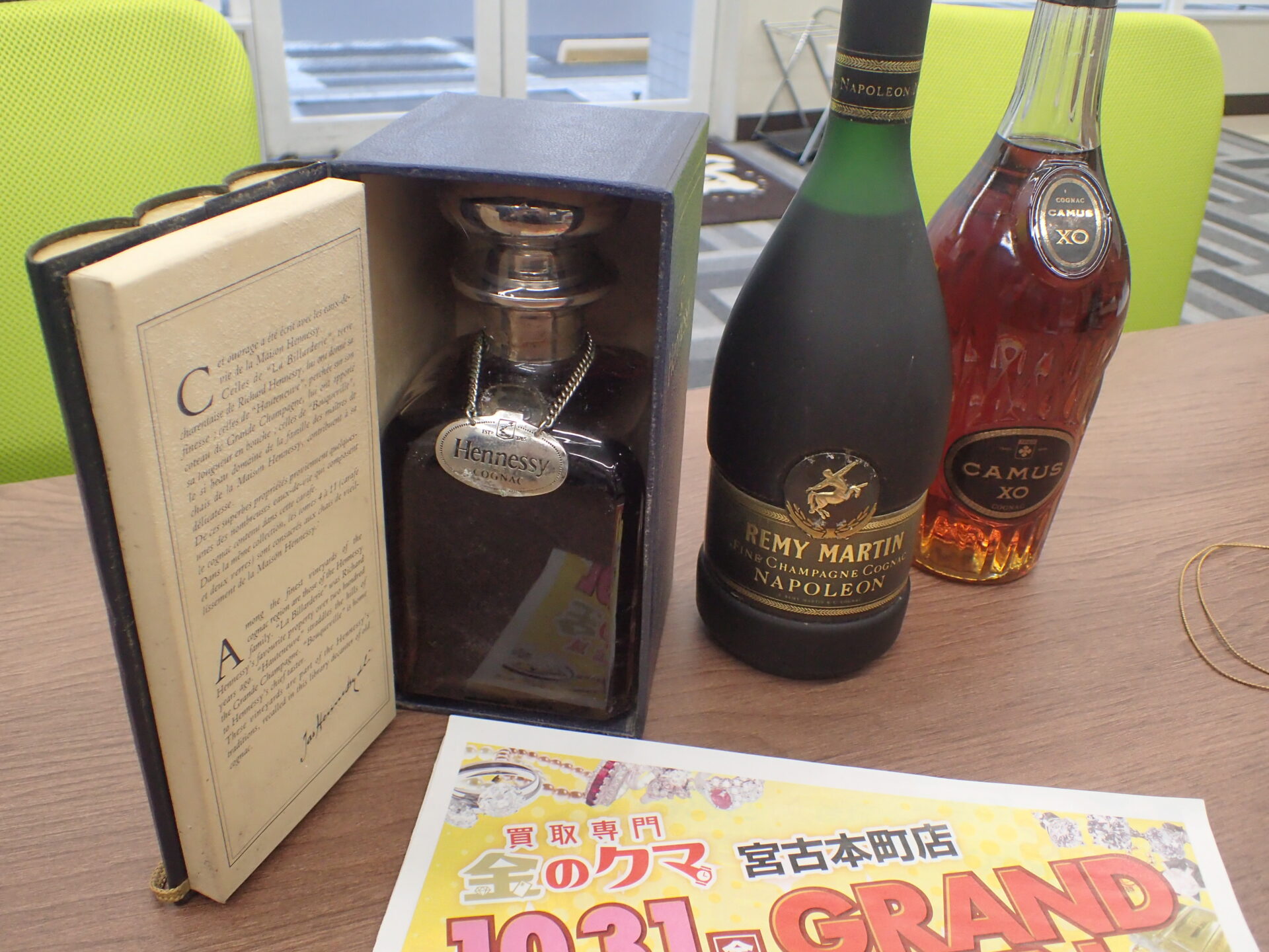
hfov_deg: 60.0
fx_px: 1100
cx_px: 634
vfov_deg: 46.8
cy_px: 476
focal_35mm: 30
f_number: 2.3
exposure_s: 1/125
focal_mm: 5.5
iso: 320
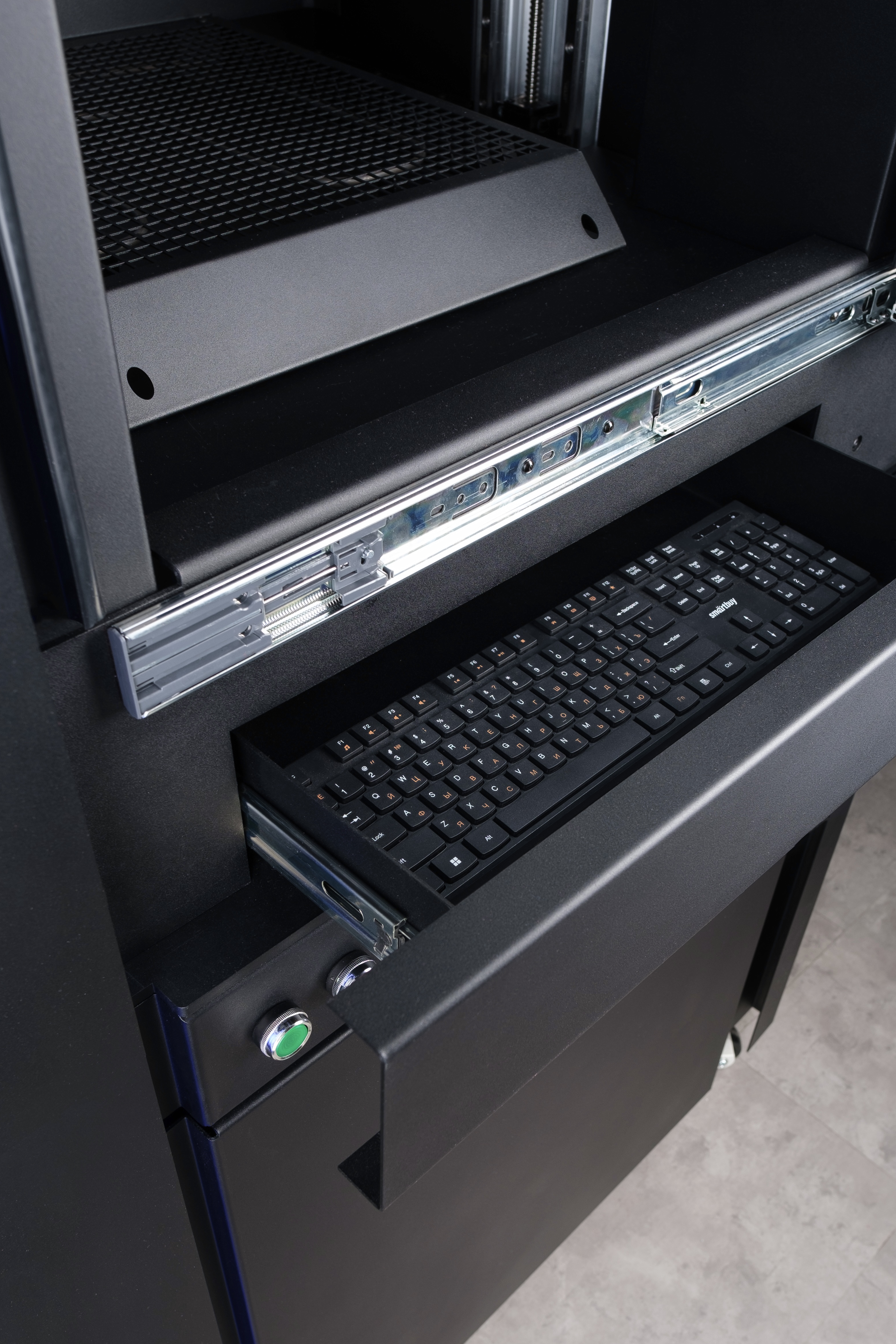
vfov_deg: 58.4
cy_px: 782
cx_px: 502
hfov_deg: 41.0
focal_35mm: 32
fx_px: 1195
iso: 80
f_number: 5.6
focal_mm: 16
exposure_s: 1/125
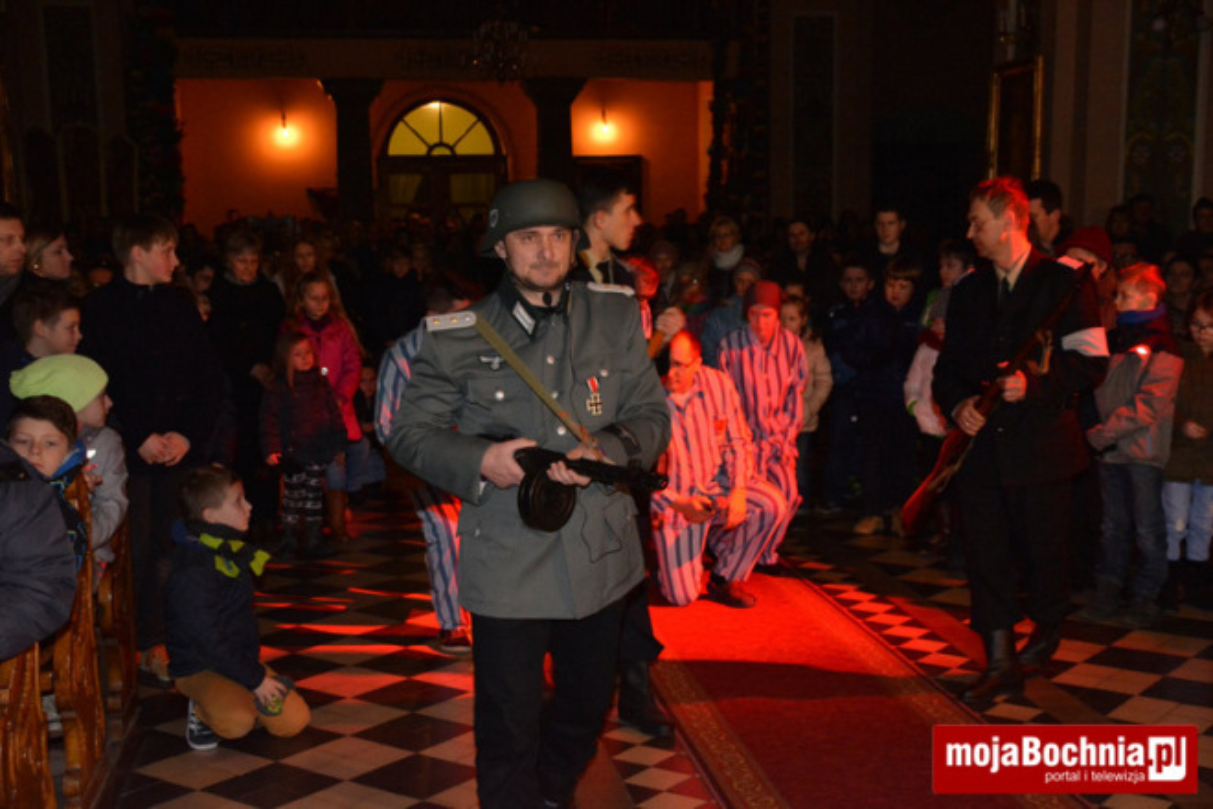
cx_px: 606
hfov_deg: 41.1
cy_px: 404
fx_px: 1617
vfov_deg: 28.1
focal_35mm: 48
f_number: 4.2
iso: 1600
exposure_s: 1/30
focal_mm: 32
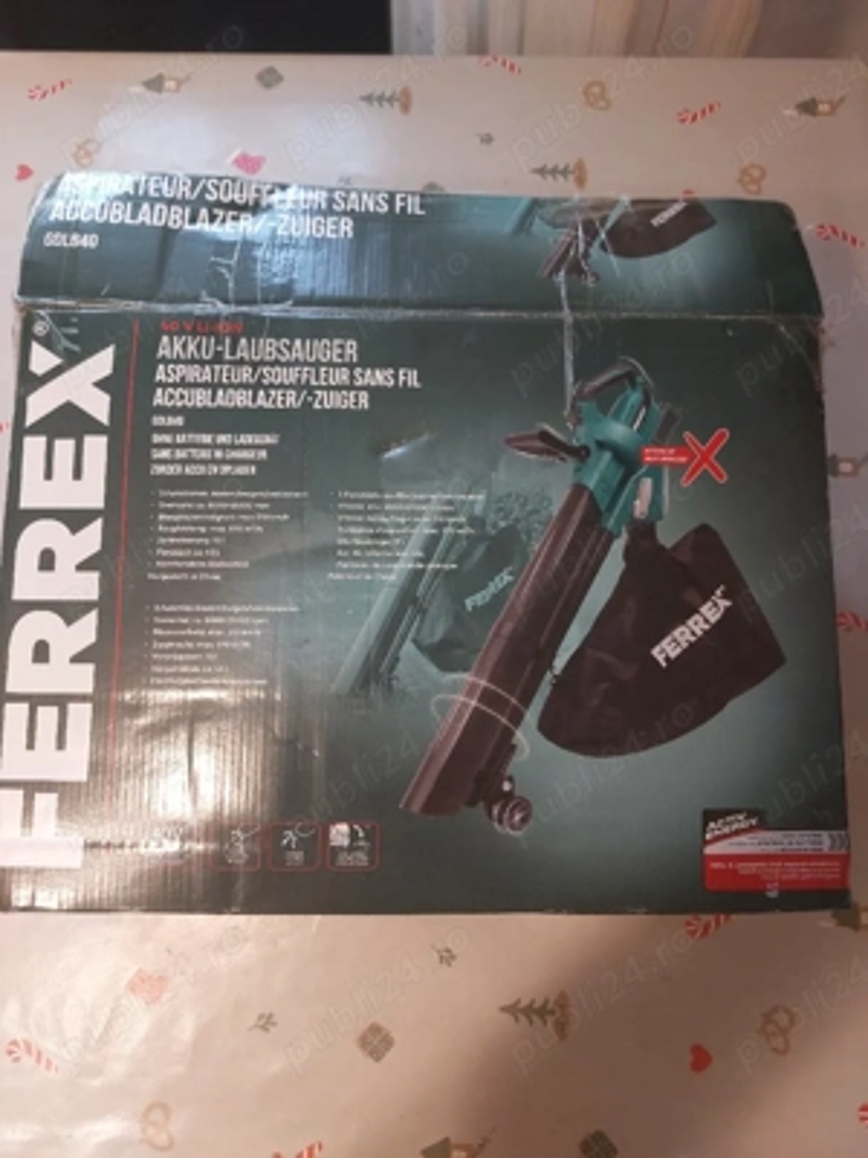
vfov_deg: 69.4
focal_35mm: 25
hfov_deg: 54.9
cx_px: 434
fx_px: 836
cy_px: 579
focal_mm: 5.23
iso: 400
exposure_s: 1/50
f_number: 1.8
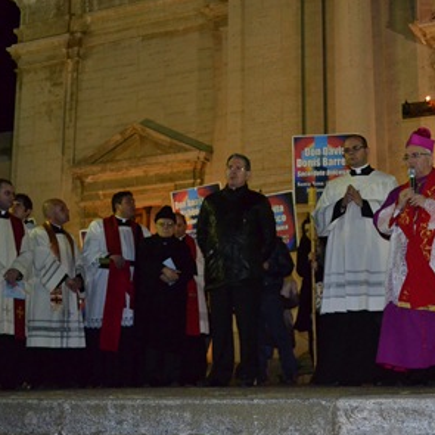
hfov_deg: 27.6
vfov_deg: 27.7
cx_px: 277
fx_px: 881
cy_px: 218
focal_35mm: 62
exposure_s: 1/60
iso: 3200
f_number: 4.8
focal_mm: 32
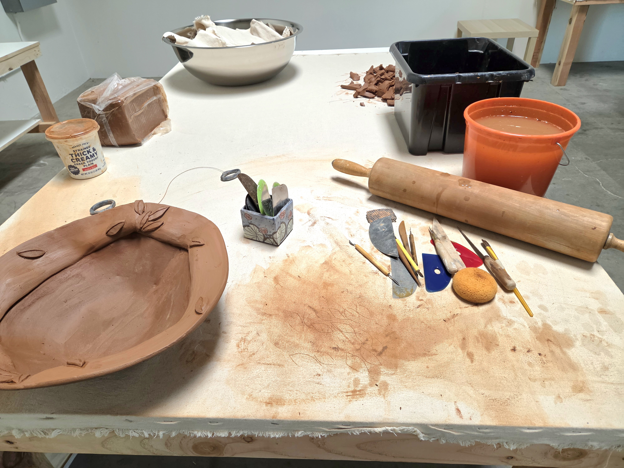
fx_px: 415
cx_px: 312
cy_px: 234
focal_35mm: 23
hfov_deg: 73.9
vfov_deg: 58.9
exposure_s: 1/182
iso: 160
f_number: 1.8
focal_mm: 5.4
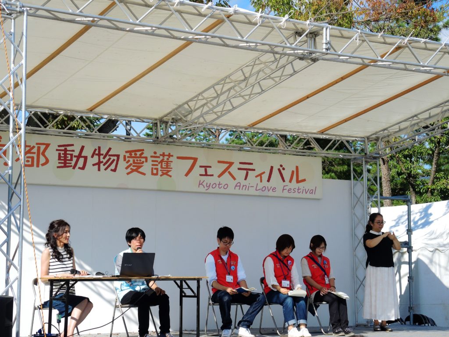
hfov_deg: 23.0
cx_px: 224
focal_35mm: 85
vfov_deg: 17.4
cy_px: 168
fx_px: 1103
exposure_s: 1/800
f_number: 3.2
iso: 80
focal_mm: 17.7
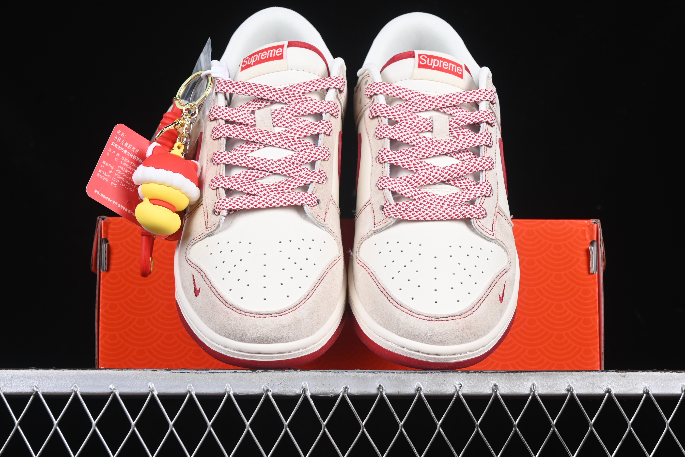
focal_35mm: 75
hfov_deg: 27.0
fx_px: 1427
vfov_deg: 18.2
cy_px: 228
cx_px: 342
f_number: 8
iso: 160
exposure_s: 1/80
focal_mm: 50
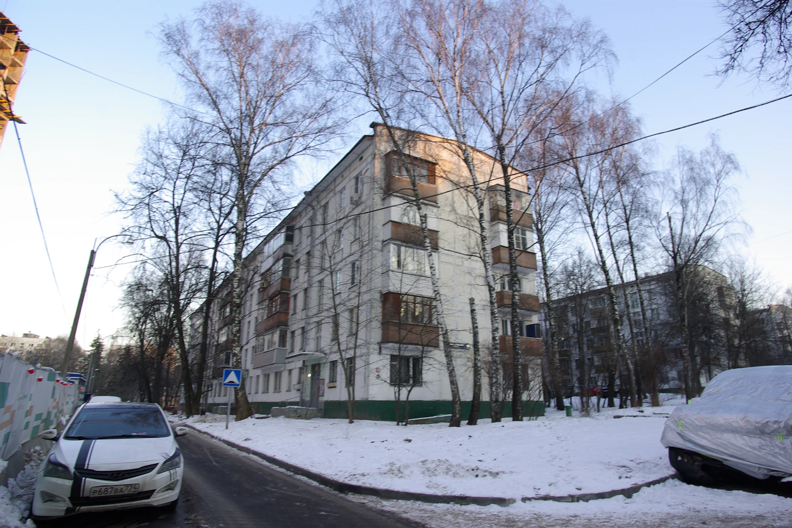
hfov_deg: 81.2
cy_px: 264
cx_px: 396
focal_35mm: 21
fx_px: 462
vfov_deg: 59.5
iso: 100
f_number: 5.6
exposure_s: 1/20
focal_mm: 14
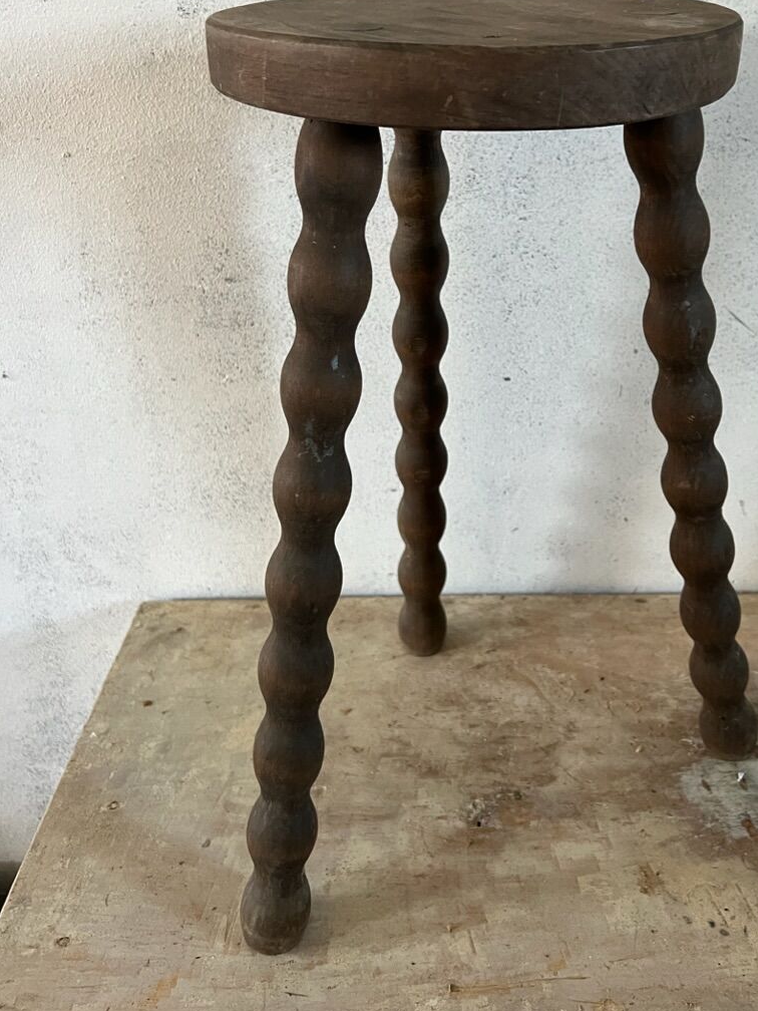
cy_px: 407
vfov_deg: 55.0
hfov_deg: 42.6
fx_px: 963
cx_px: 478
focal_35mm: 33
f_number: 1.5
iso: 320
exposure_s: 1/60
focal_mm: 5.7
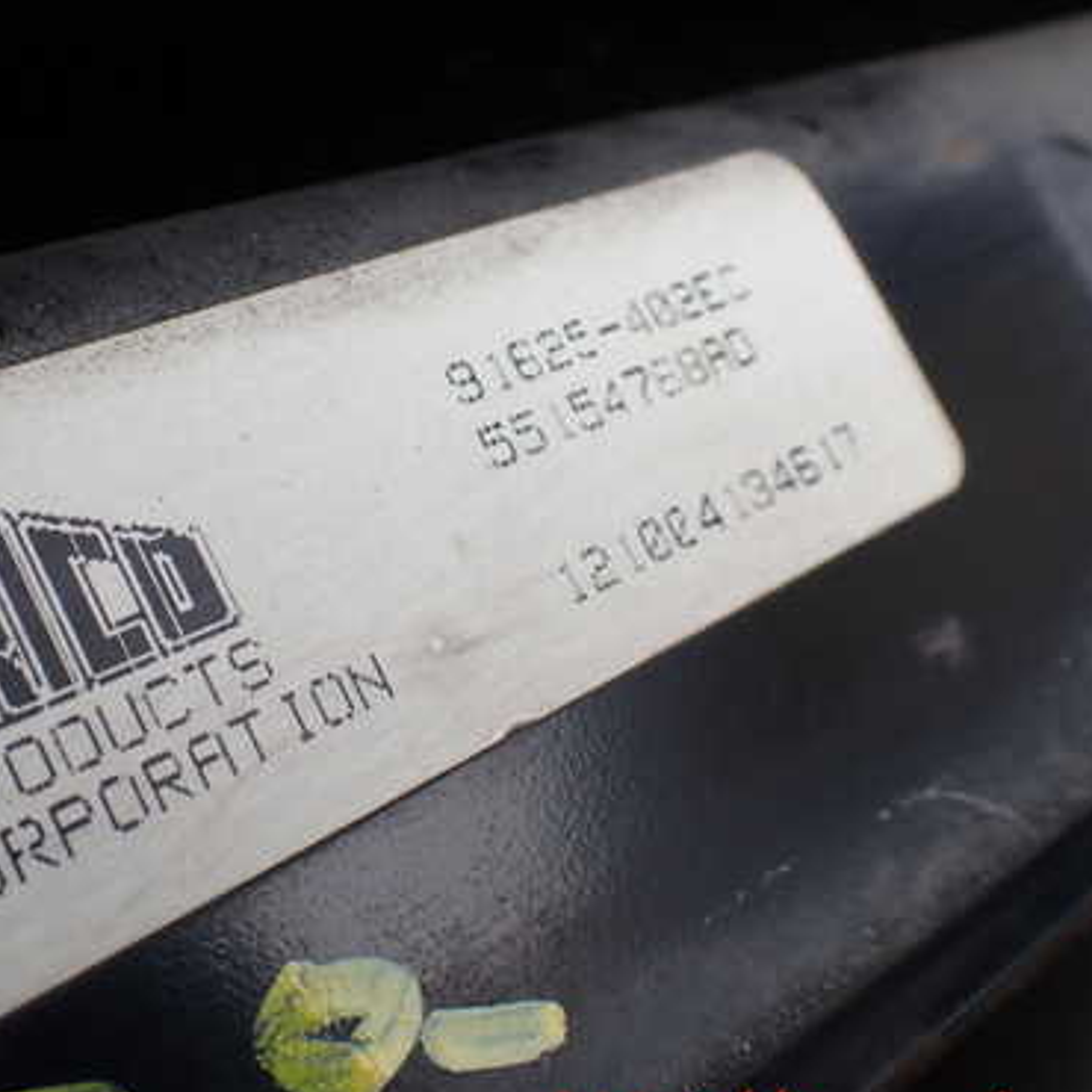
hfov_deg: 38.6
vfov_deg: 39.1
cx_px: 339
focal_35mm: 43
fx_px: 1535
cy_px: 496
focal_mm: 5.4
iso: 100
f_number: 3.2
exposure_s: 1/250
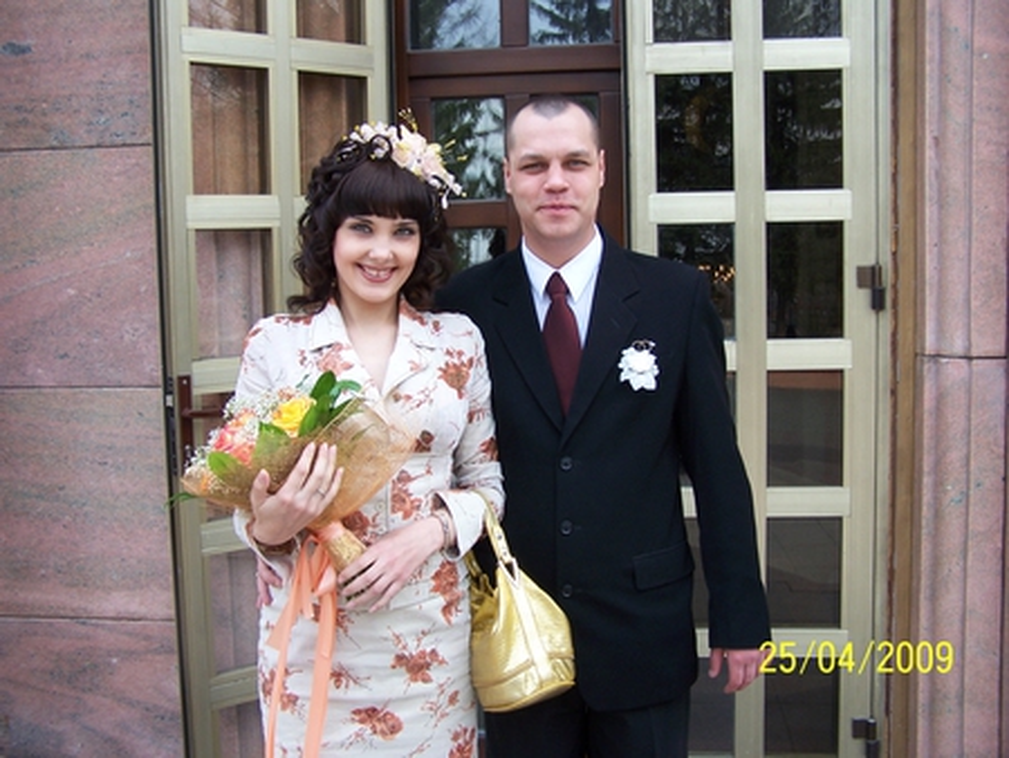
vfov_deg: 37.8
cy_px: 379
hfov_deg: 49.0
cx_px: 504
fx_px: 1108
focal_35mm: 38
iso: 80
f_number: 2.8
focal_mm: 6.3
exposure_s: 1/200
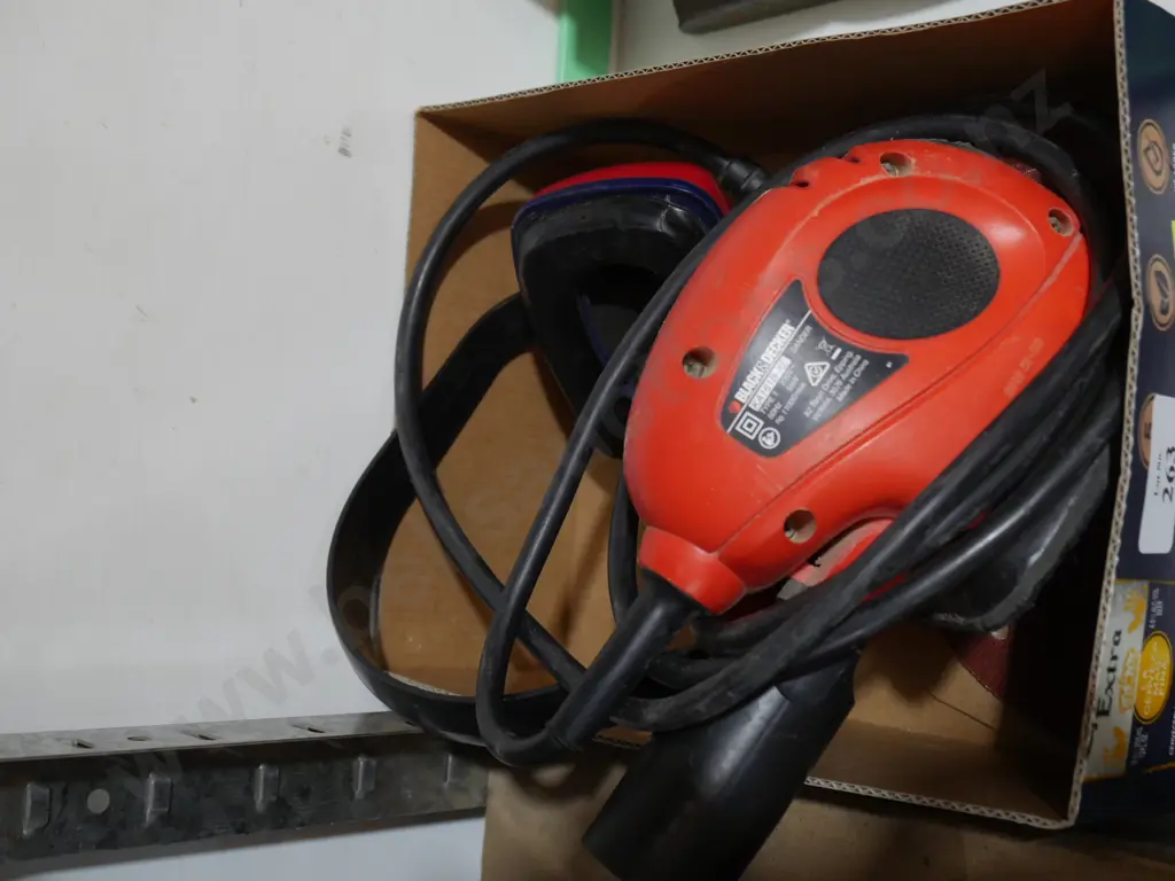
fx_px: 1561
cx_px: 588
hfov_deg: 41.2
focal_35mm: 46
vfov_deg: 31.5
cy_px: 440
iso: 1250
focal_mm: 23
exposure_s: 1/60
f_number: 5.6
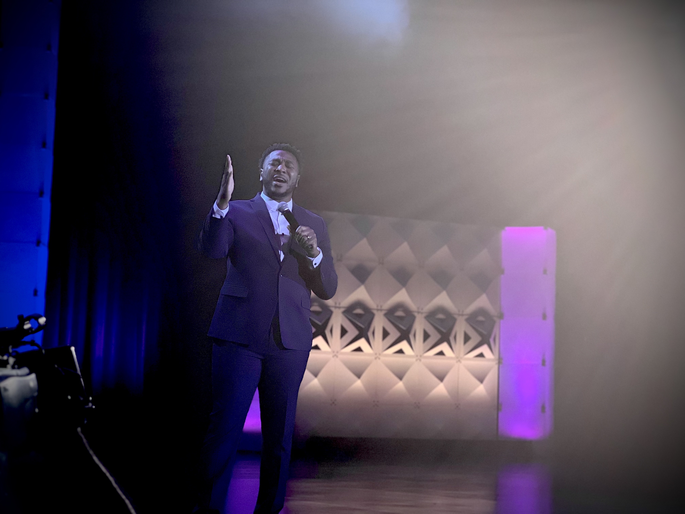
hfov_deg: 25.3
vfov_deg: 19.1
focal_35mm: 77
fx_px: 1524
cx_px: 342
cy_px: 257
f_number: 2.8
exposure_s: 1/120
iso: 250
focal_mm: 9
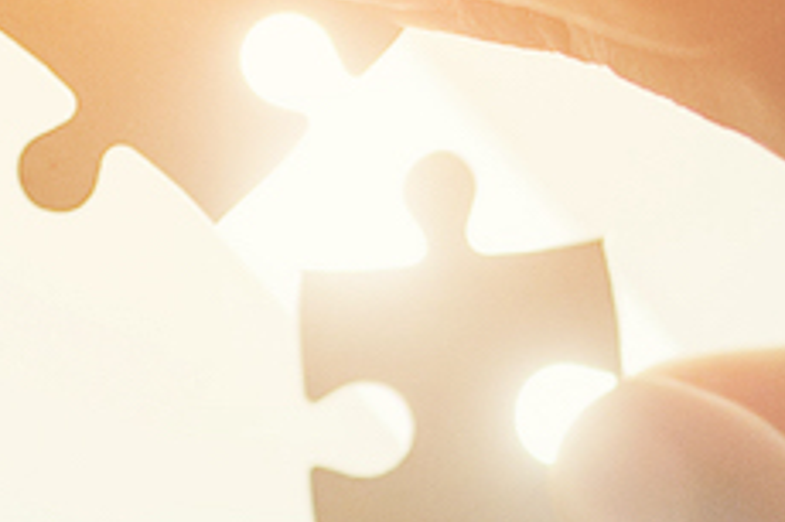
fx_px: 3987
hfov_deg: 11.2
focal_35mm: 183
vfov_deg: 7.4
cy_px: 648
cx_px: 31
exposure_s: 1/160
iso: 320
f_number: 2.8
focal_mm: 28
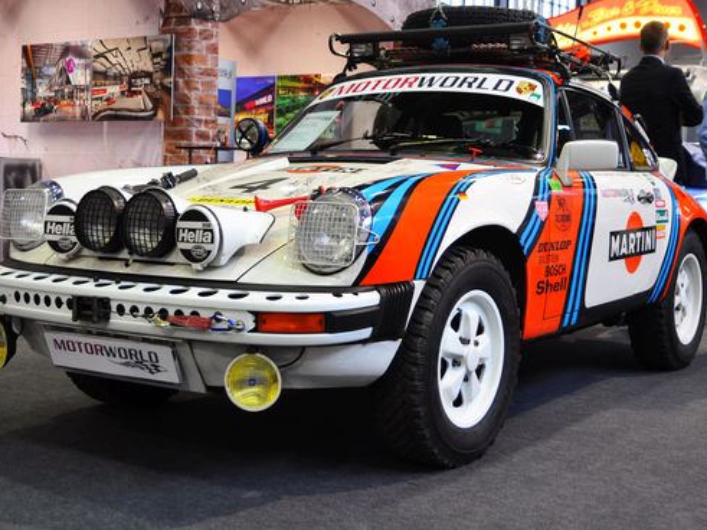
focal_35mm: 55
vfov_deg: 26.7
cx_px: 330
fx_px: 1115
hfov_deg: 35.2
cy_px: 253
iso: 640
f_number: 4
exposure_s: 1/60
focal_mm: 31
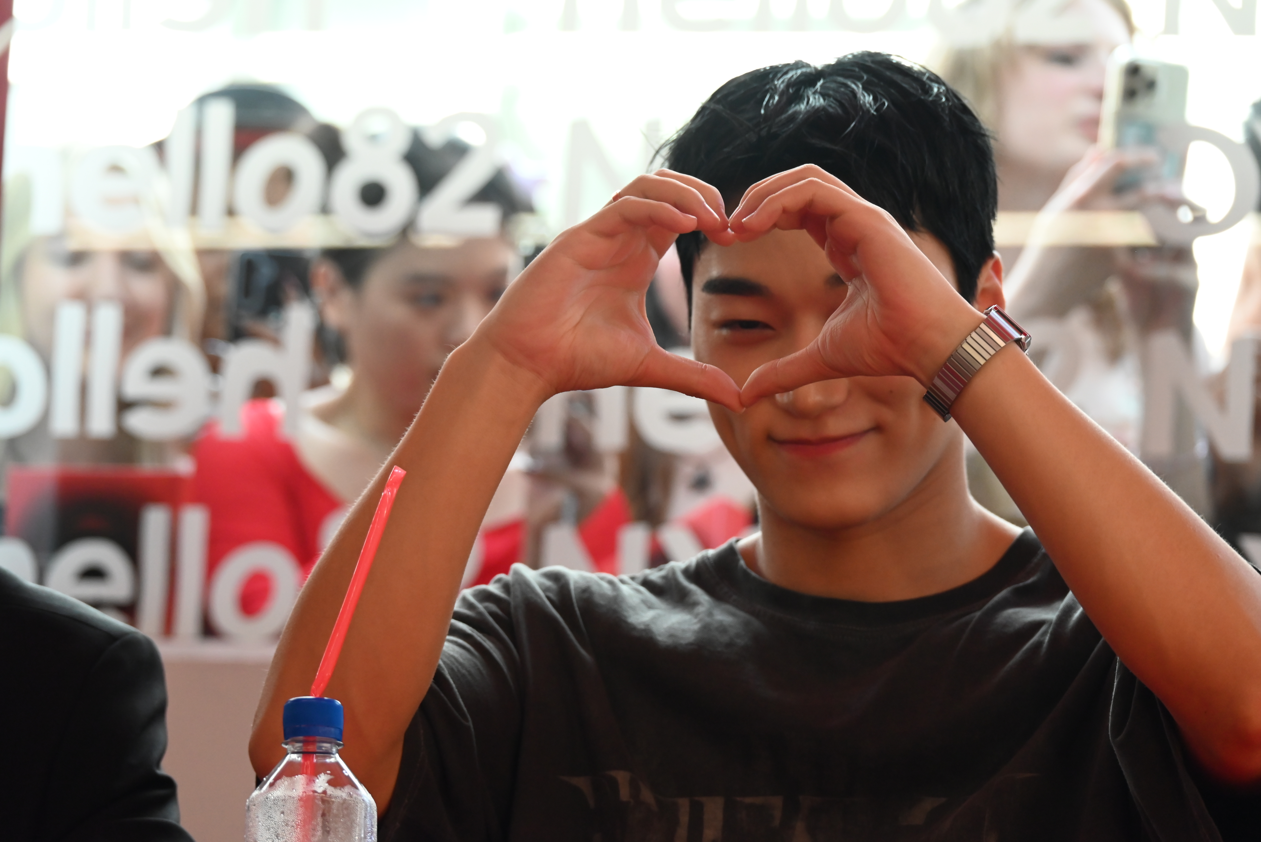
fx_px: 6307
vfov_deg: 7.6
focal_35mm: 180
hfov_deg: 11.4
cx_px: 630
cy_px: 421
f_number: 7.6
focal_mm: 180
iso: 3200
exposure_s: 1/200
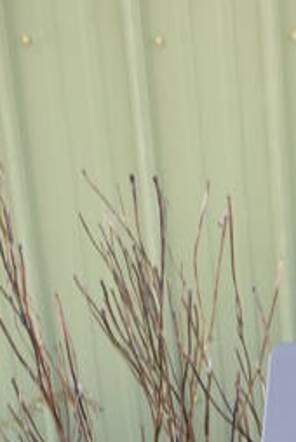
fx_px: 1193
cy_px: 629
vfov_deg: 18.9
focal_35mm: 97
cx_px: 519
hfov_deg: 12.9
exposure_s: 1/125
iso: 280
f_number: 5.6
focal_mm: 18
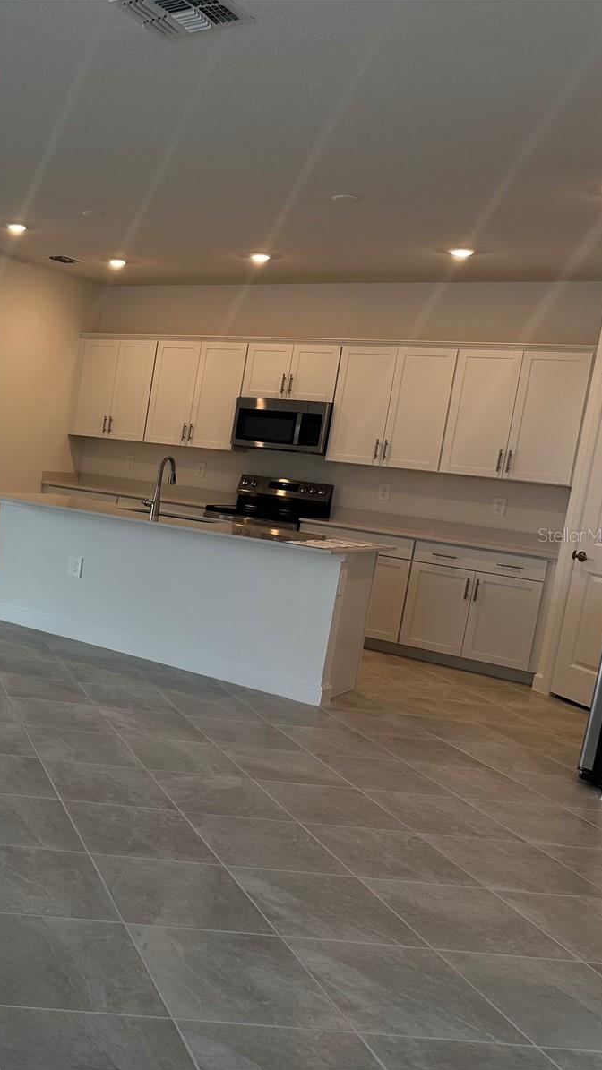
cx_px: -94
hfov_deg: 29.6
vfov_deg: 56.6
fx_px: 993
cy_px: 535
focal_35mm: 35
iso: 80
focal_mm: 6.86
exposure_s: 1/161
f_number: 1.78
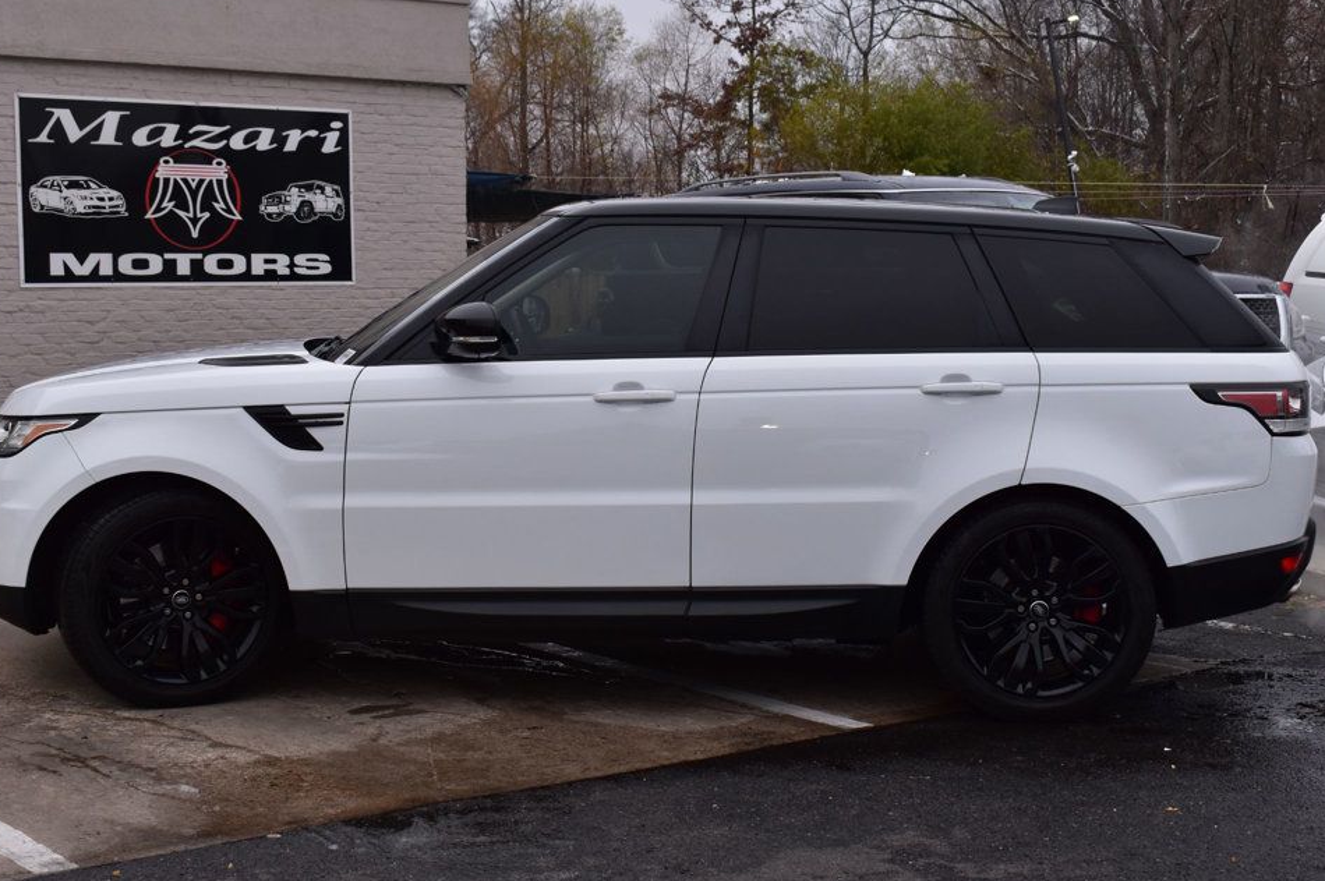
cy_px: 453
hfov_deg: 36.3
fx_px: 2023
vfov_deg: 24.6
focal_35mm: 55
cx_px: 626
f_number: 10
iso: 400
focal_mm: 34
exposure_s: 1/250
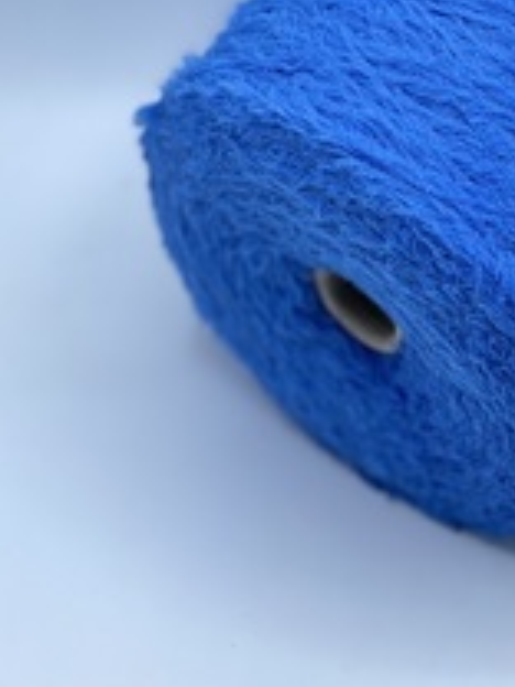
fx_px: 2936
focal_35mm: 148
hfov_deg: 10.0
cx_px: 508
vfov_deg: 13.3
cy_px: 119
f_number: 2.2
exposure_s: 1/135
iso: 20
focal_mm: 7.5
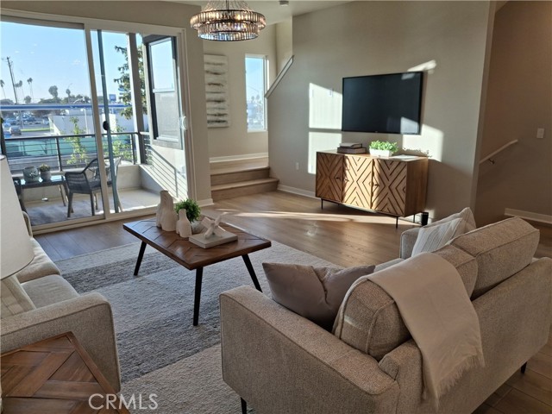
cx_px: 276
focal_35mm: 25
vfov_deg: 54.9
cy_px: 207
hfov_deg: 69.4
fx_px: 399
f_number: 1.8
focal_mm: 4.69
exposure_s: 1/218
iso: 32
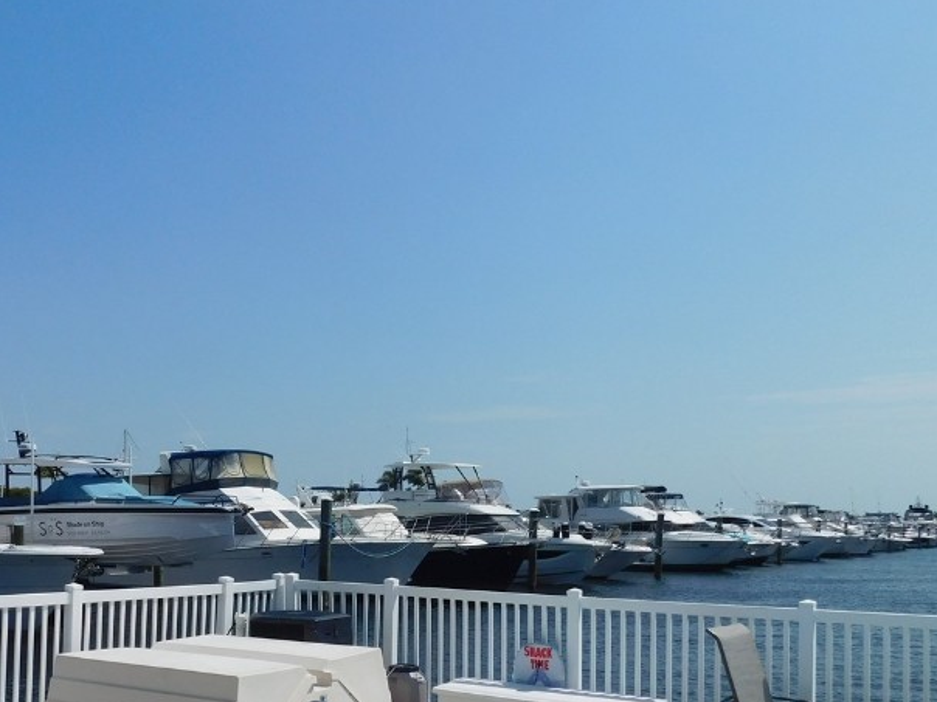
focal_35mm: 39
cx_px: 321
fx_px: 1056
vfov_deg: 36.1
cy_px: 514
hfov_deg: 47.2
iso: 125
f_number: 6
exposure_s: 1/1000
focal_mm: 4
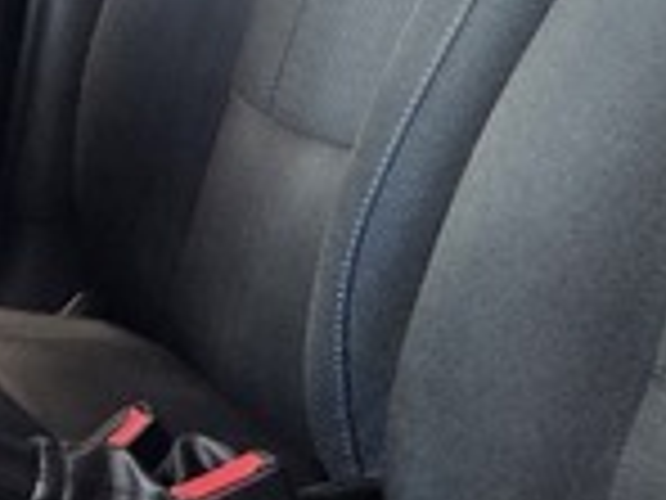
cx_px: -9
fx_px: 3059
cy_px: 248
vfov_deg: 9.3
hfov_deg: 12.3
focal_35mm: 159
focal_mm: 6.25
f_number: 1.7
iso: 250
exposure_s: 1/100
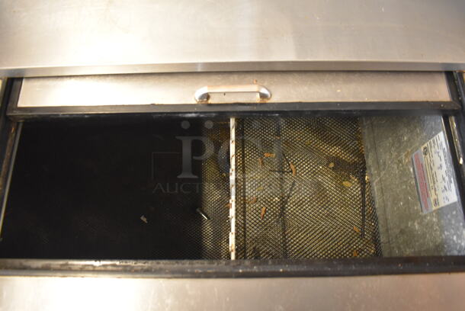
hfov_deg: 67.3
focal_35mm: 27
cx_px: 232
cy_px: 156
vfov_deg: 48.0
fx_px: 349
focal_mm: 18
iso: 2500
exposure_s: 1/30
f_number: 3.5
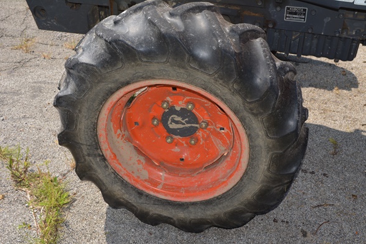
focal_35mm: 46
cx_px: 181
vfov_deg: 29.2
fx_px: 468
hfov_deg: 42.8
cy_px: 124
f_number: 7.1
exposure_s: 1/200
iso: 100
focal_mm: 30
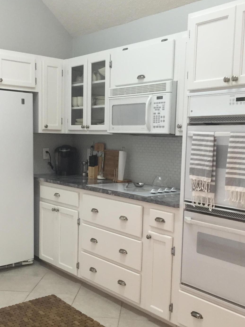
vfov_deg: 44.7
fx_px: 396
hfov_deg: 34.3
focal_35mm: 42
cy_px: 185
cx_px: 113
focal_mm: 4.15
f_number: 2.2
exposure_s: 1/30
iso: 100
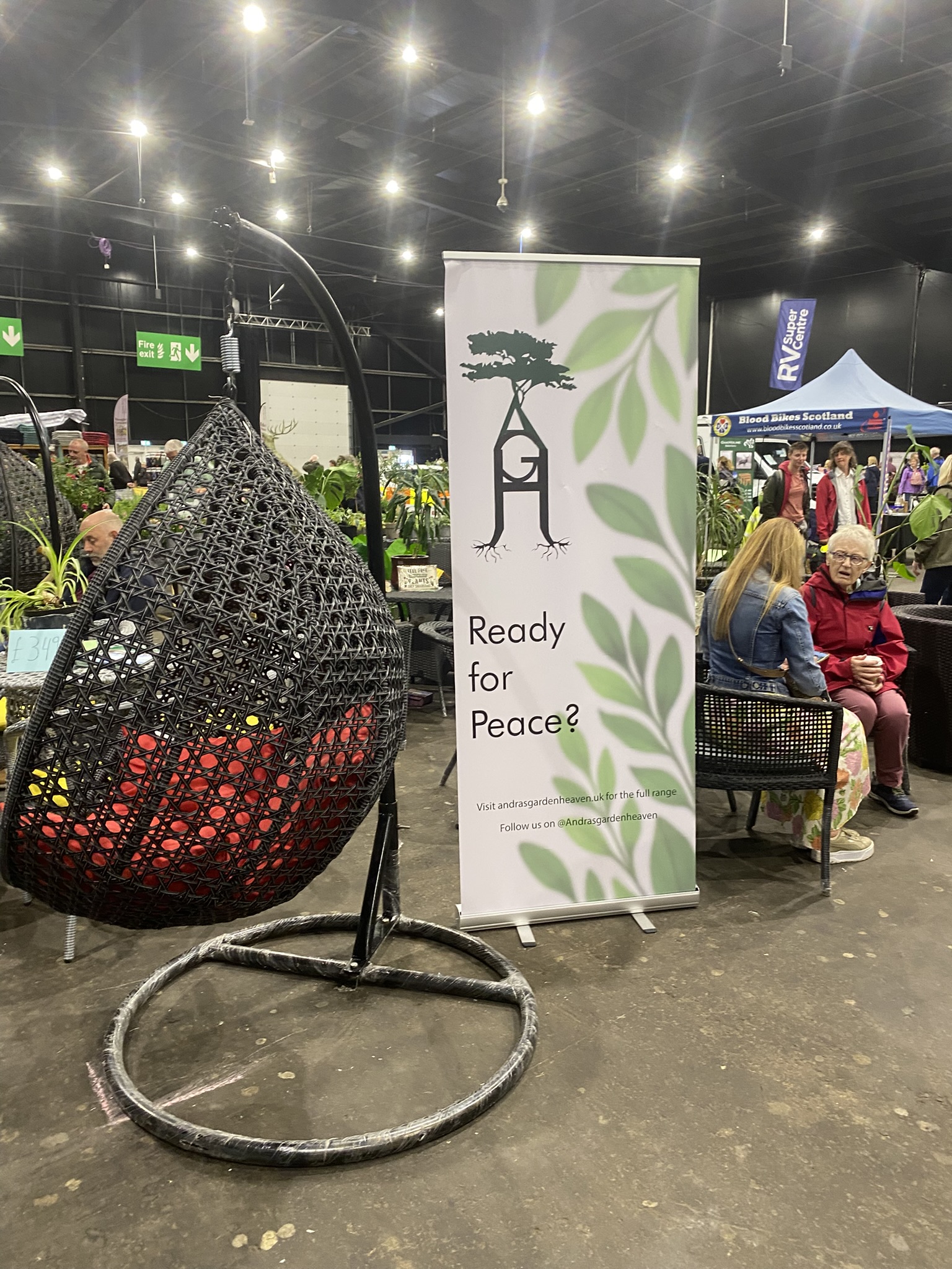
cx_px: 476
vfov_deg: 67.3
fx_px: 953
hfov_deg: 53.1
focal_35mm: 26
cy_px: 634
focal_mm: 4.25
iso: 200
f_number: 1.8
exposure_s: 1/50
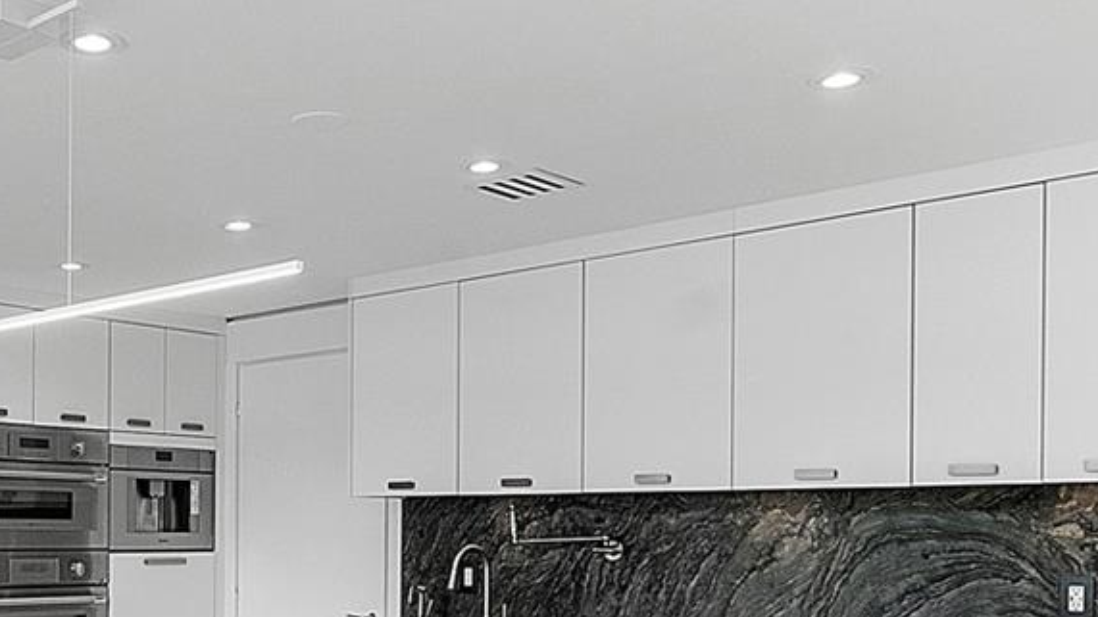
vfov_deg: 26.3
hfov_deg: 44.6
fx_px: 1281
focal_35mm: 44
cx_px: 256
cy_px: 548
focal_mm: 10
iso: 250
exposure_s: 1/40
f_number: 9
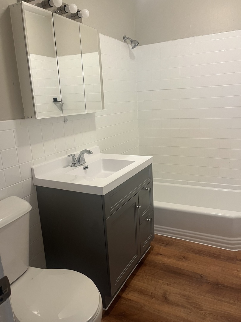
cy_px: 161
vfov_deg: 67.3
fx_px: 241
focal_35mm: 26
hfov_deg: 53.1
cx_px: 120
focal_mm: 5.1
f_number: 1.6
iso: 160
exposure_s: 1/60
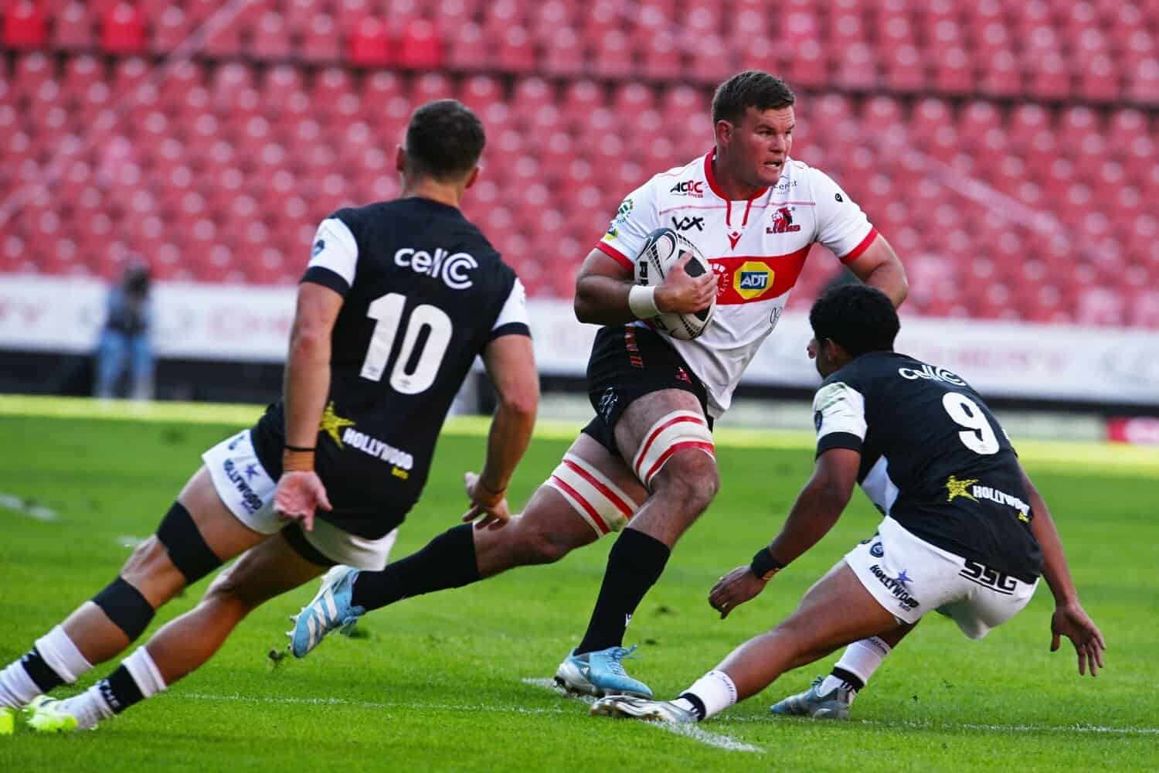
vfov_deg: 3.4
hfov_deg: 5.2
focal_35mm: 400
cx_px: 580
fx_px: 12877
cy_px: 386
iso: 400
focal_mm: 400
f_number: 5.6
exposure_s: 1/1000
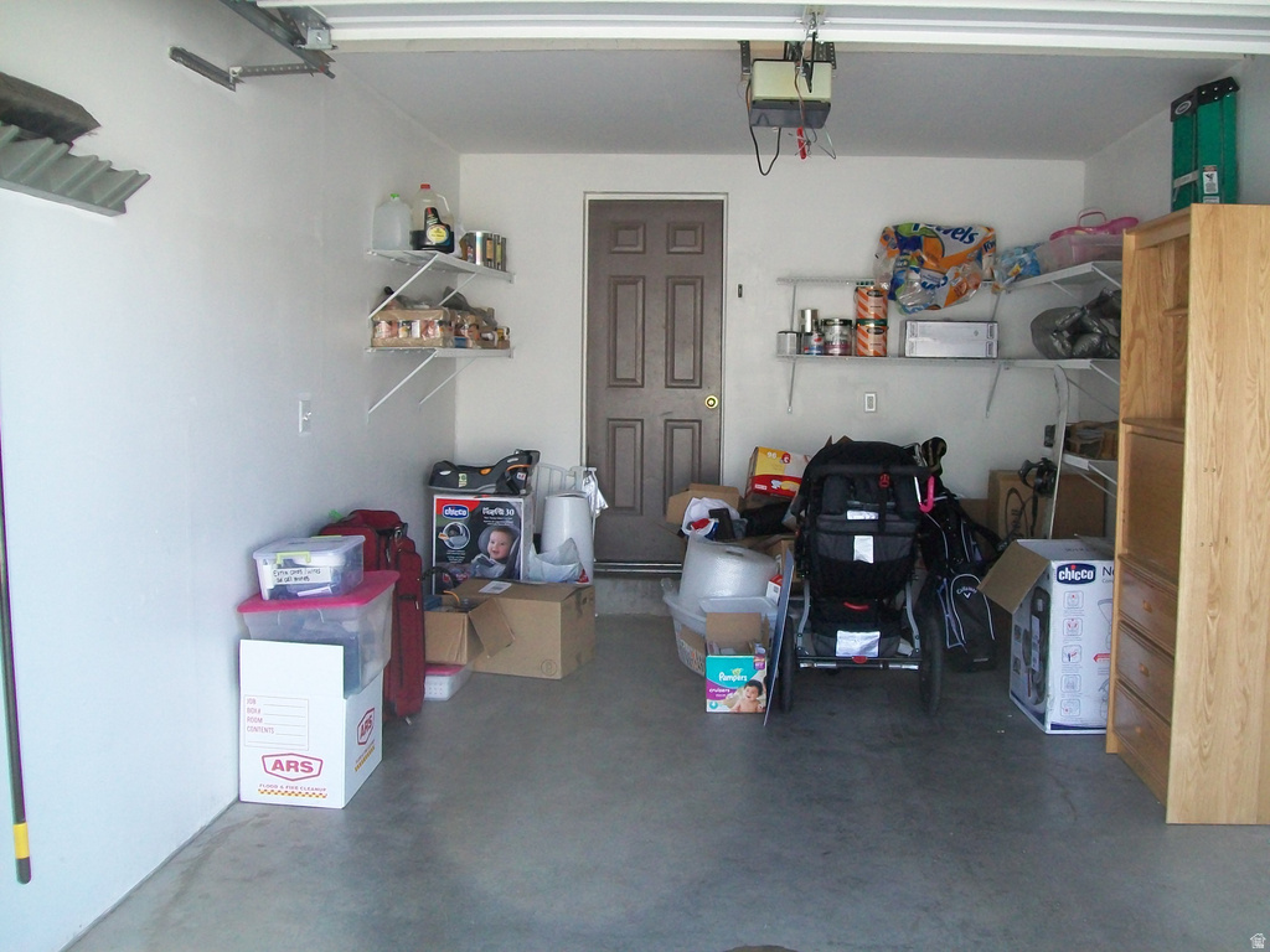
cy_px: 476
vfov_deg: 39.7
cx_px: 635
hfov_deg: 51.4
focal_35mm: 36
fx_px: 1321
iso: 160
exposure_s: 1/125
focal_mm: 6
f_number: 2.7
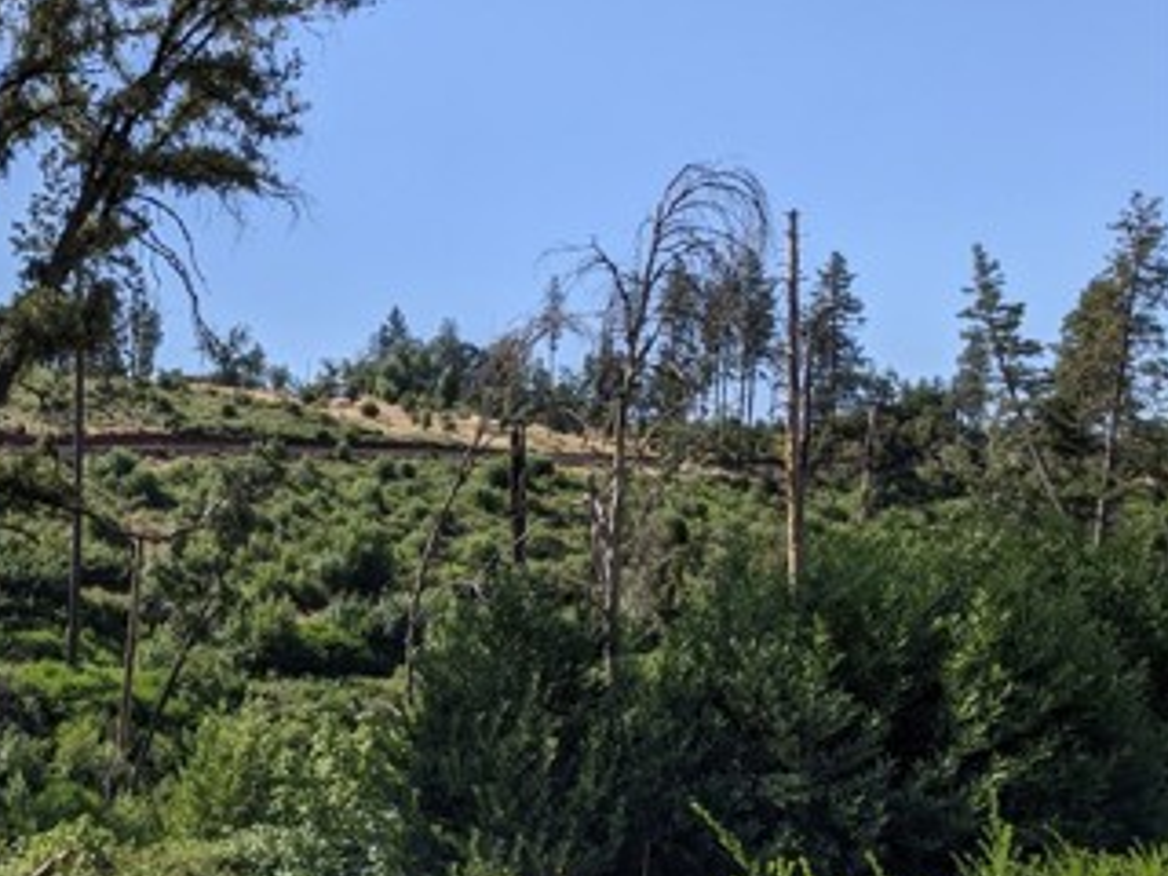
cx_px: 7
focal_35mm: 32
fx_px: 1080
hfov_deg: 47.5
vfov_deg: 43.6
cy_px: 573
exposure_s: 1/1212
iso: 37
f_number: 2.2
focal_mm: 2.22
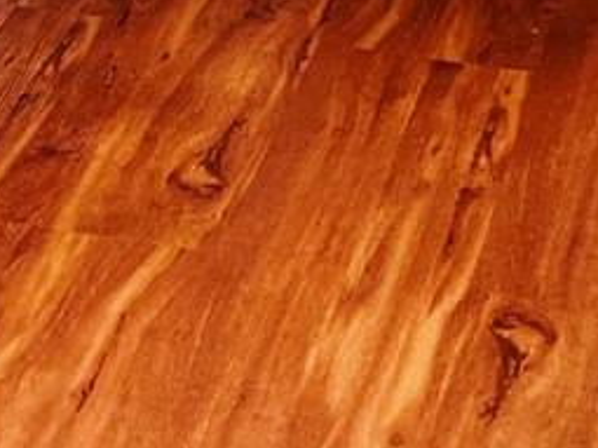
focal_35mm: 163
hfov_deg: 12.0
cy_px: -751
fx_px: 2815
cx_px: -33
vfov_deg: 8.1
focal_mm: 5.1
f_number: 1.6
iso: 40
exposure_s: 1/196
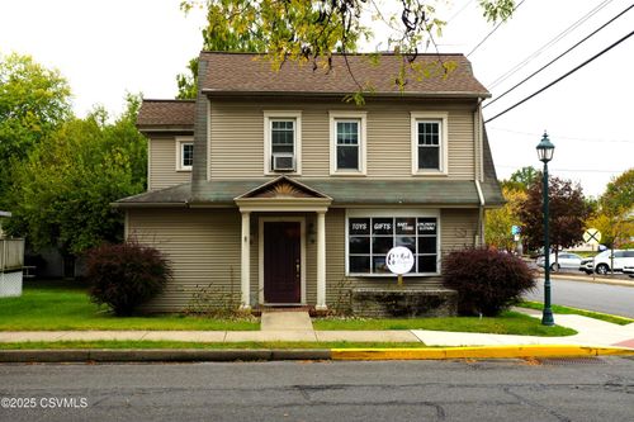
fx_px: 687
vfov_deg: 34.2
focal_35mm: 39
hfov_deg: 49.6
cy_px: 211
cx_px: 317
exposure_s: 1/80
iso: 100
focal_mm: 26
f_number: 7.1
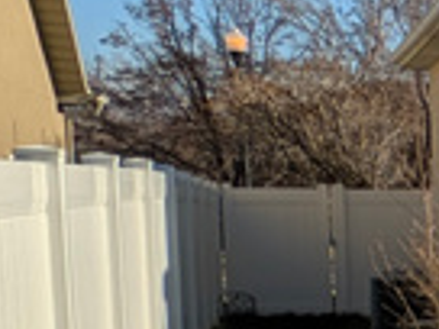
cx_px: 1420
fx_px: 1141
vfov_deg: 16.3
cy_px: 281
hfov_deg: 10.5
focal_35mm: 90
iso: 36
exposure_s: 1/3460
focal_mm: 2.23
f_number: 1.95
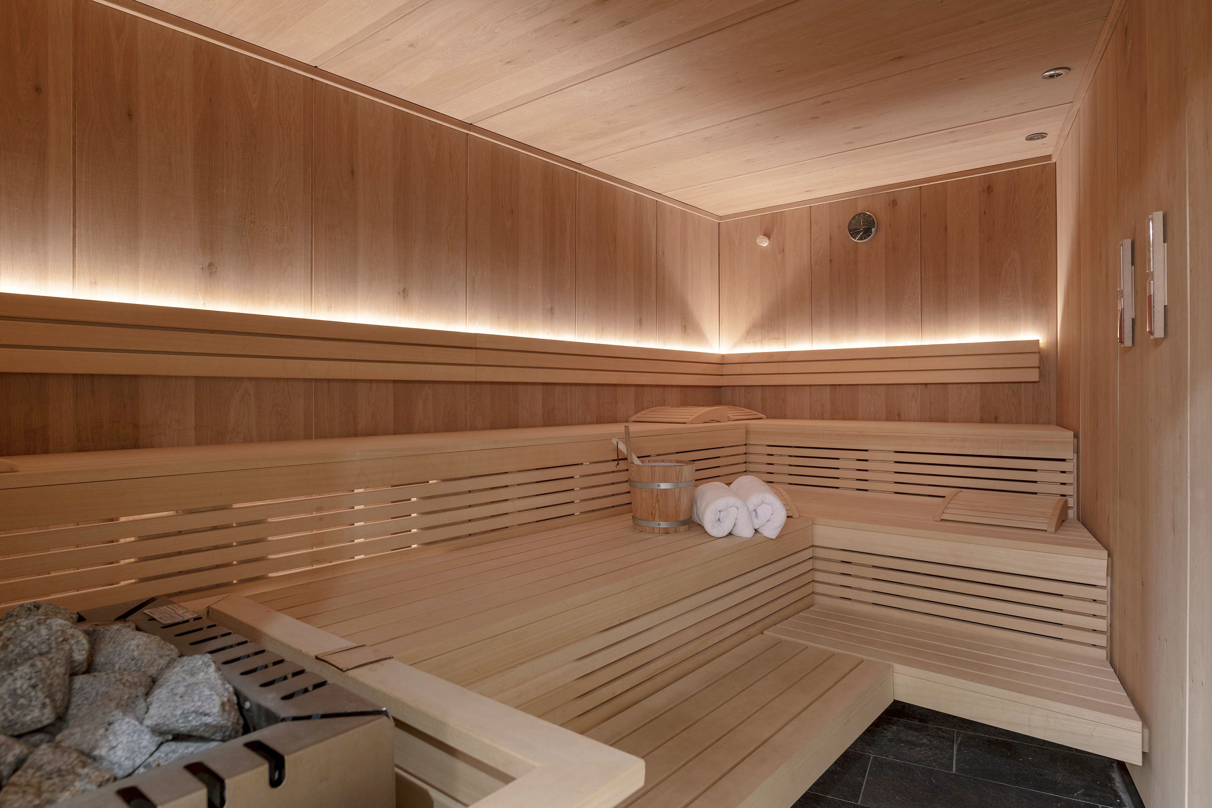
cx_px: 606
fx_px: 673
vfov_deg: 61.9
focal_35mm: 20
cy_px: 404
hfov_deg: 84.0
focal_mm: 20
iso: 200
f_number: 8
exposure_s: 3
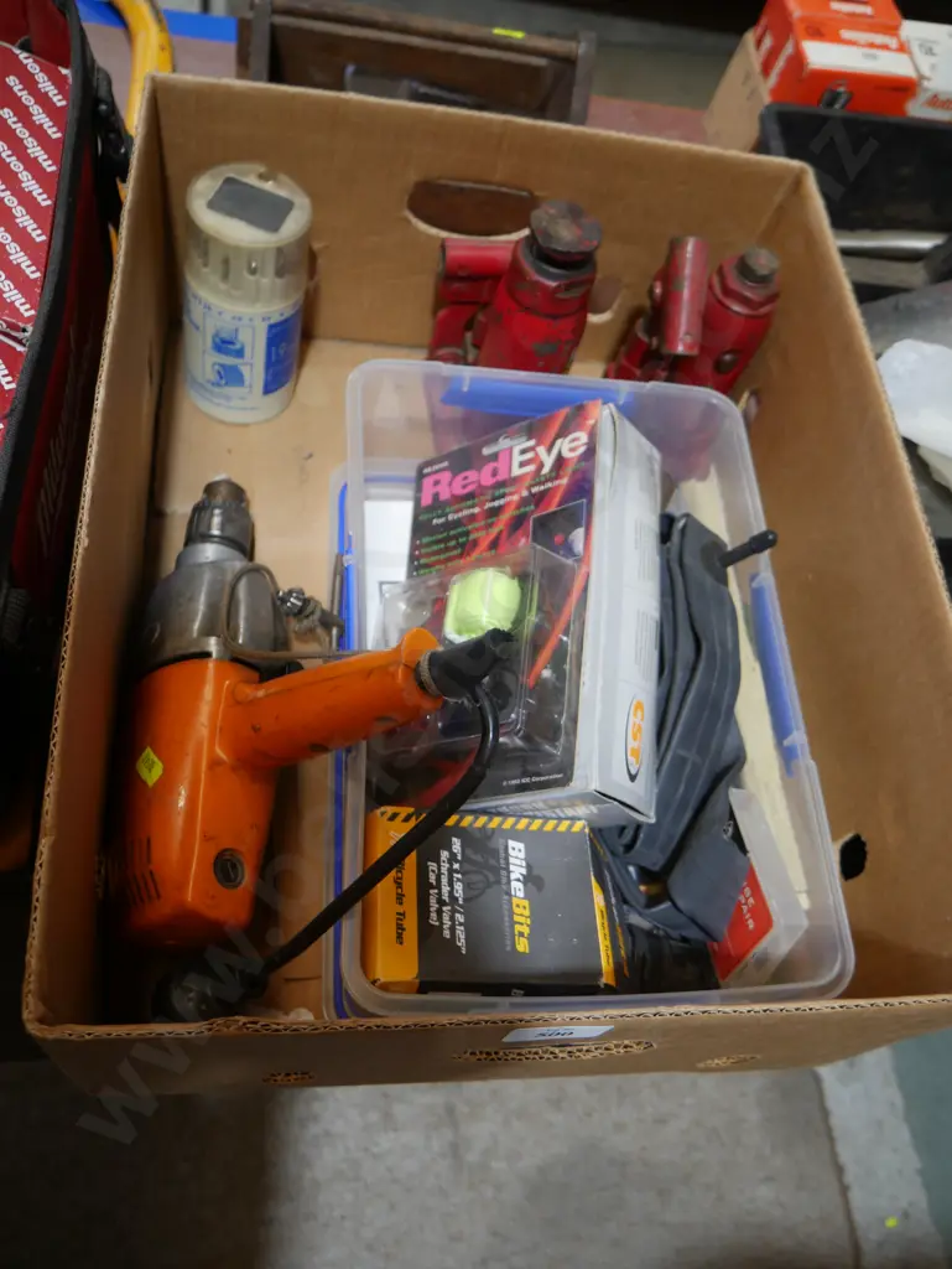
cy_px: 634
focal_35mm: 28
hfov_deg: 49.8
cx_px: 476
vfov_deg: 63.4
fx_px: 1026
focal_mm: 14
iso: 200
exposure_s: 1/60
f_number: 3.5
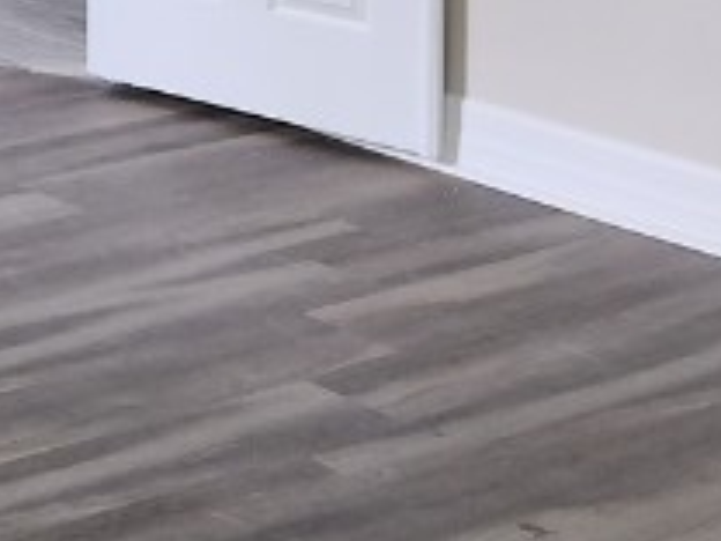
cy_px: -451
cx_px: -426
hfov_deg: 15.7
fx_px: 2354
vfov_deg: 12.0
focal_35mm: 113
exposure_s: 1/60
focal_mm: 5.4
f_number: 1.8
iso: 100
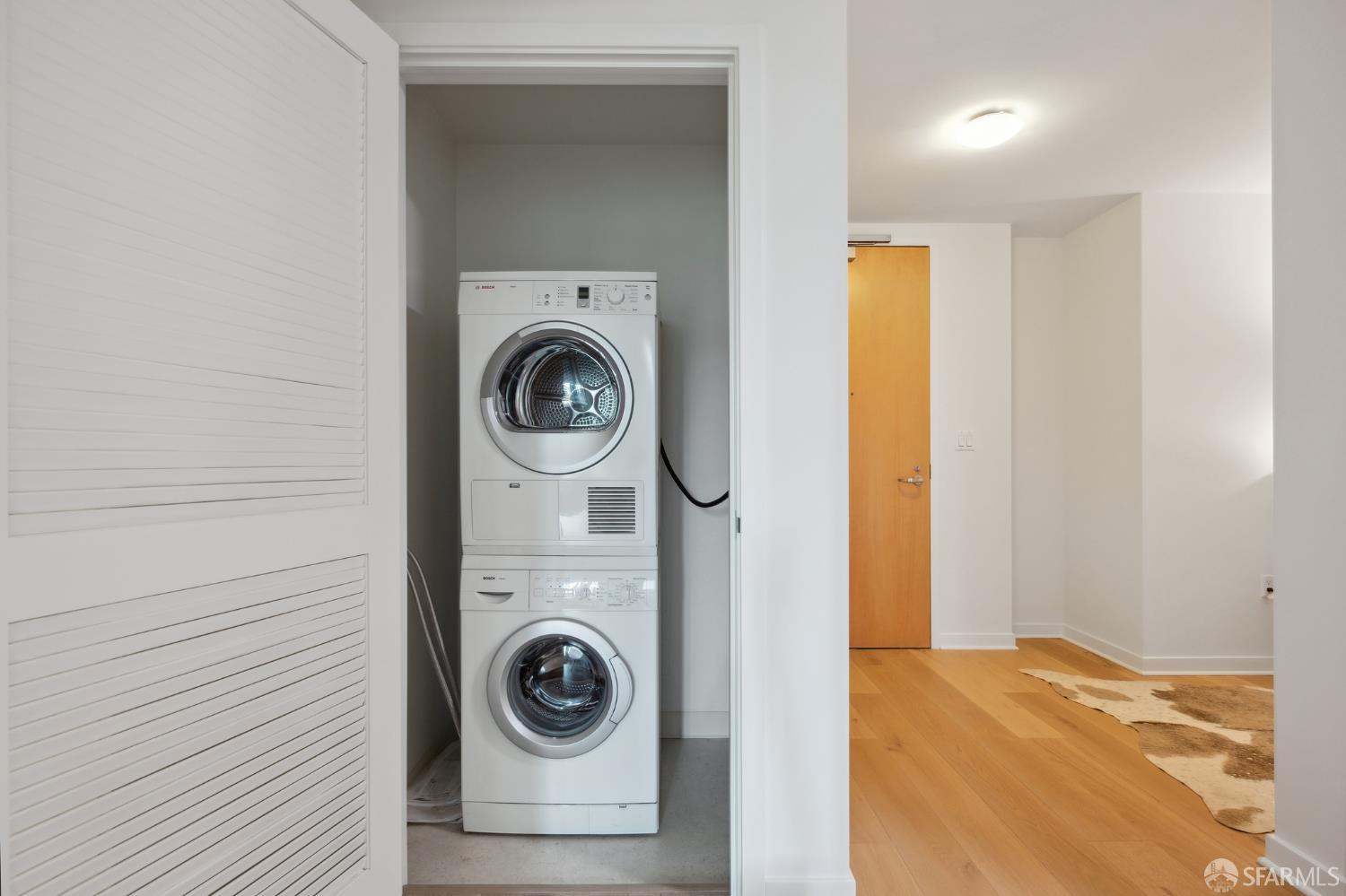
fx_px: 635
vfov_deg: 70.4
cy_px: 448
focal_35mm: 17
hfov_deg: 93.3
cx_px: 673
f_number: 6.4
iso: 200
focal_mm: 11
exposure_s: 1/10
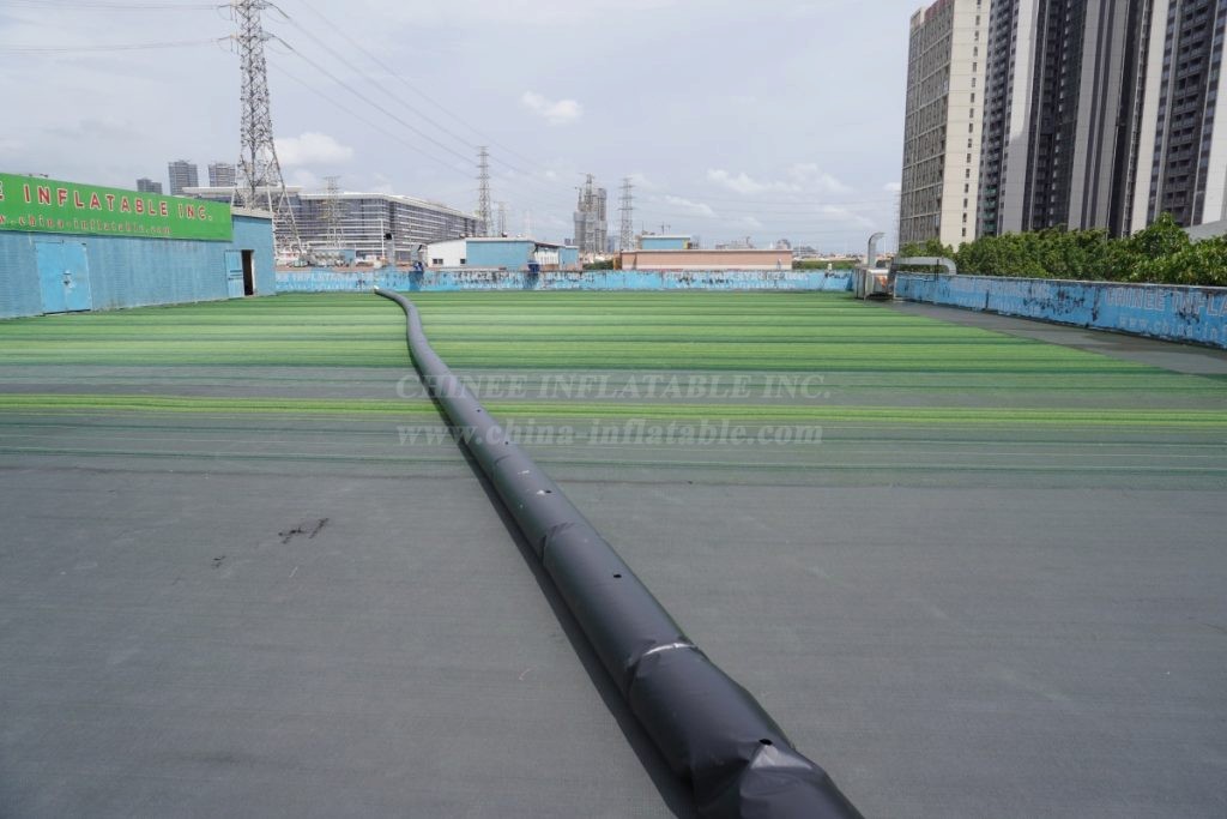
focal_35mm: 24
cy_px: 410
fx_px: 818
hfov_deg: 73.7
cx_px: 614
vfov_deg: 53.1
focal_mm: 16
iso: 100
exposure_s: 1/320
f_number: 8
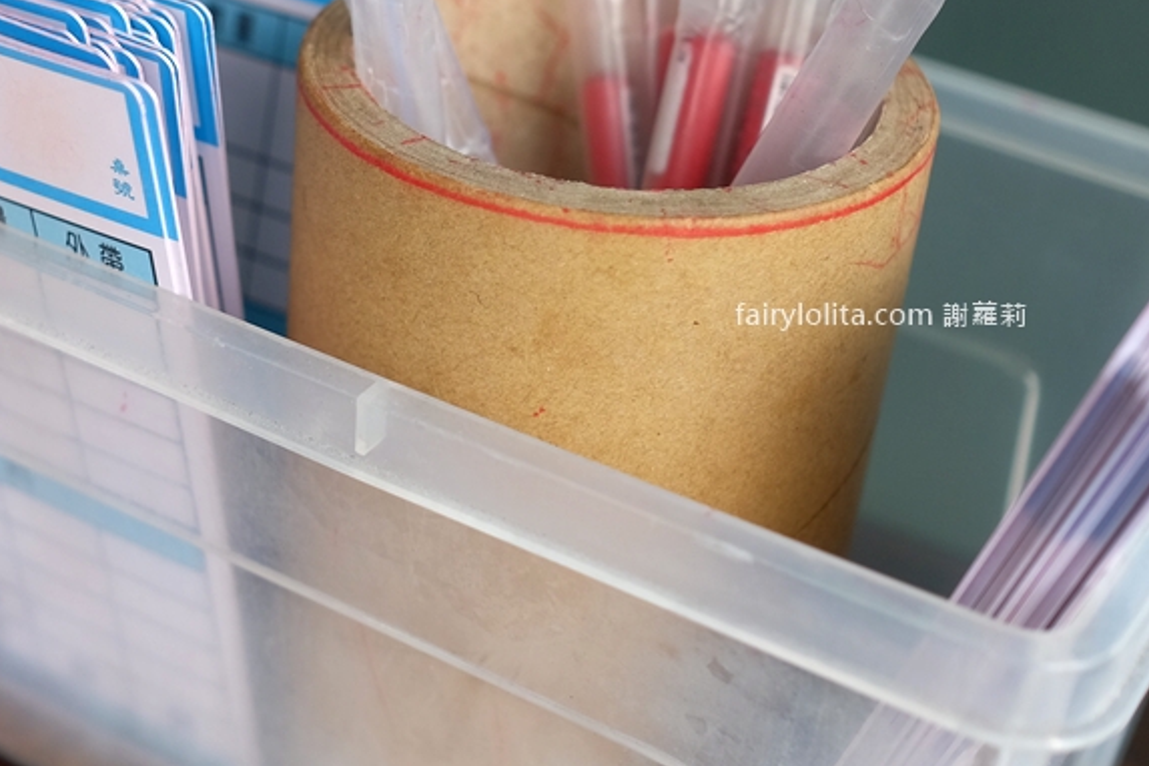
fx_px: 1755
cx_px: 351
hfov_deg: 35.8
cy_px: 285
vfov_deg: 24.5
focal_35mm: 55
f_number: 2.8
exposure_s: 1/250
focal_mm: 23
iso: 320
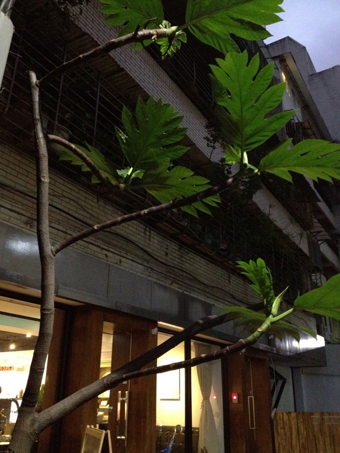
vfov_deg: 52.6
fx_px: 458
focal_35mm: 35
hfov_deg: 40.7
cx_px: 170
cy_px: 226
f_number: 2.4
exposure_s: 1/15
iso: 800
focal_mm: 4.28
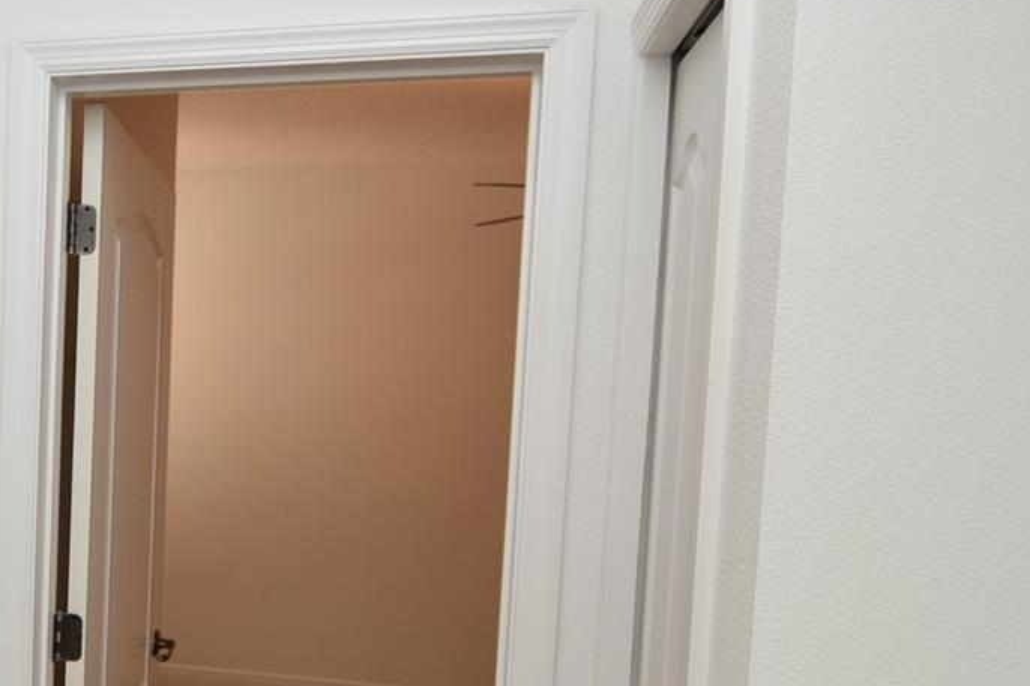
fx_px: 1001
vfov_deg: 36.9
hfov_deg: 49.4
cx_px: 132
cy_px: 513
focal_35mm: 35
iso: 250
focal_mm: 10
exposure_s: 1/60
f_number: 4
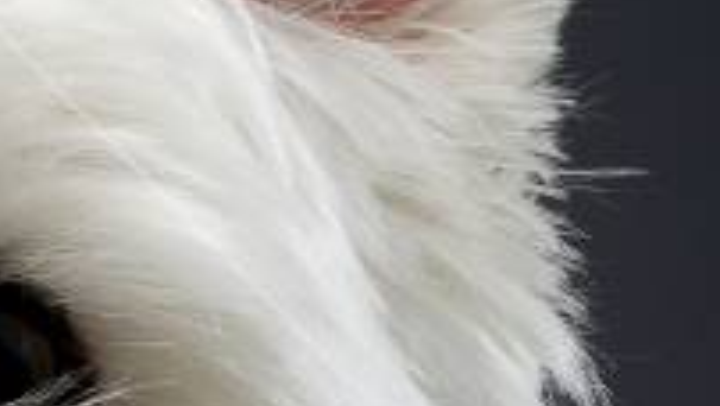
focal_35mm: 471
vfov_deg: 2.6
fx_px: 8999
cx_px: -1340
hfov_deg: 4.4
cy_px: 547
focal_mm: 70
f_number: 20
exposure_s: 1/80
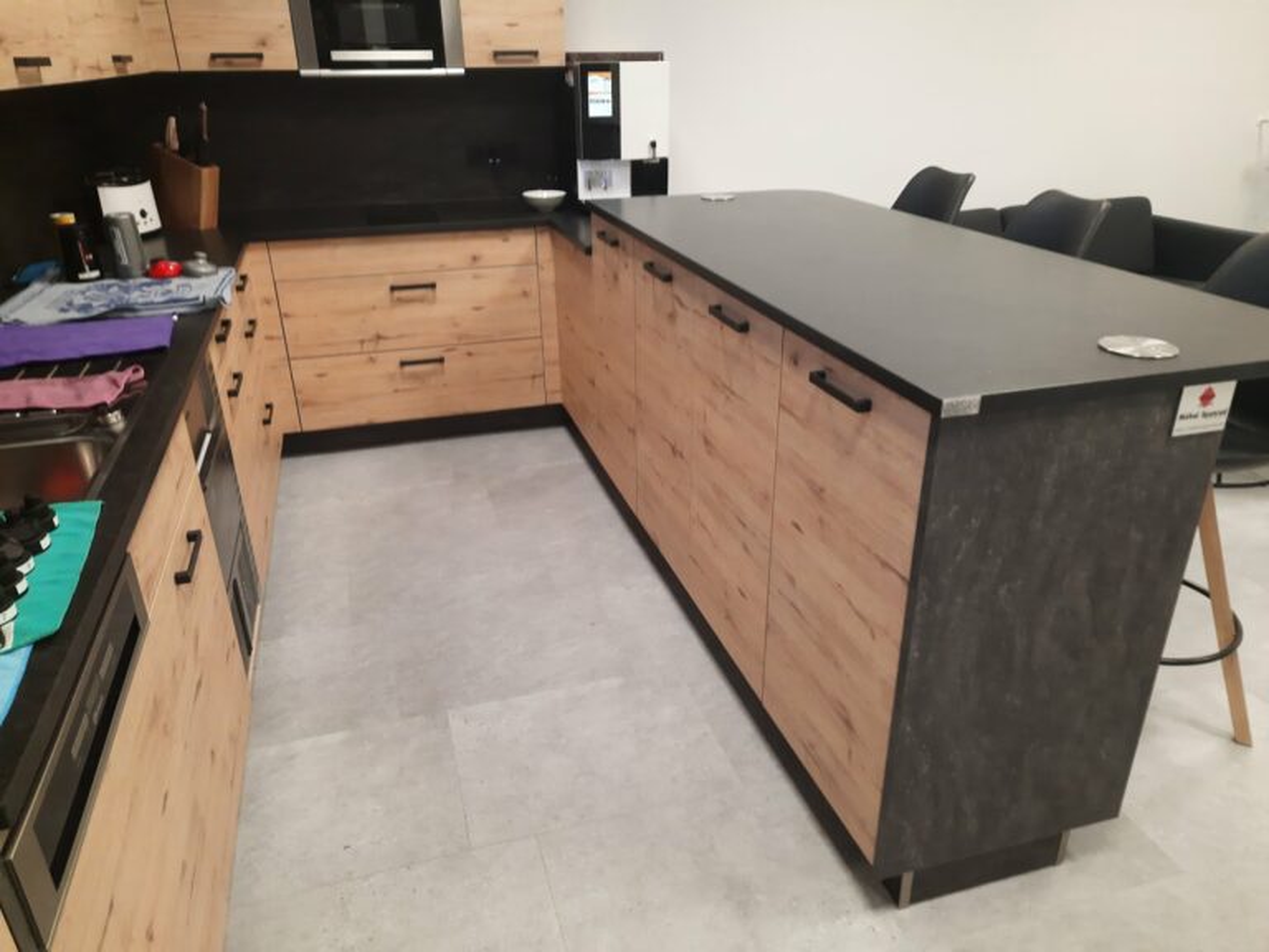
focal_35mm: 25
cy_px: 476
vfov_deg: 54.9
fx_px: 916
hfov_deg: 69.4
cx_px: 634
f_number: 2
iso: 125
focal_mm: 4.6
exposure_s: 1/50
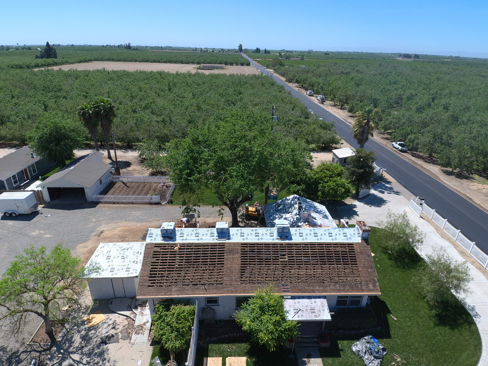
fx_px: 240
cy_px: 183
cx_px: 244
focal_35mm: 17
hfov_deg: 91.0
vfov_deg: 74.7
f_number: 2.8
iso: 100
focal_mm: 3.15
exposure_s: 1/926
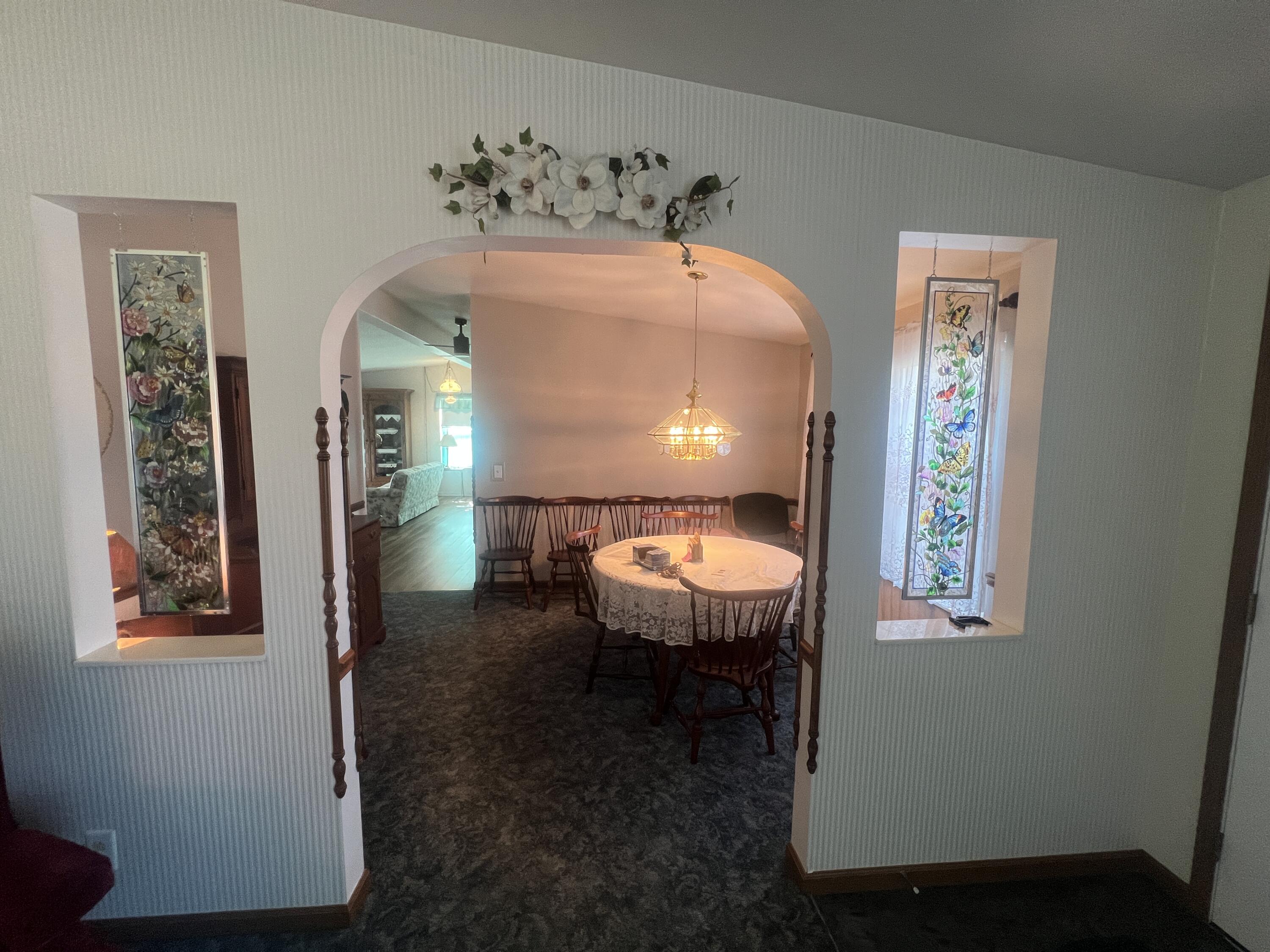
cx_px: 635
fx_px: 477
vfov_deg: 89.9
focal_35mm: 13
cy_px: 476
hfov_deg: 106.2
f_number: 1.8
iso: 200
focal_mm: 1.57
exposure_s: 1/60
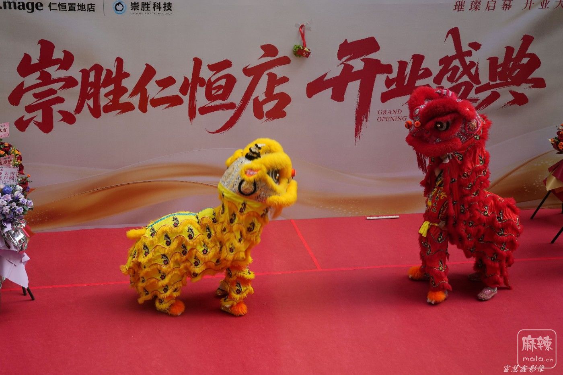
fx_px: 954
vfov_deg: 22.3
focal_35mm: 61
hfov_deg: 32.9
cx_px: 282
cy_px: 188
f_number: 4.5
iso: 160
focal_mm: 61
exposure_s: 1/160
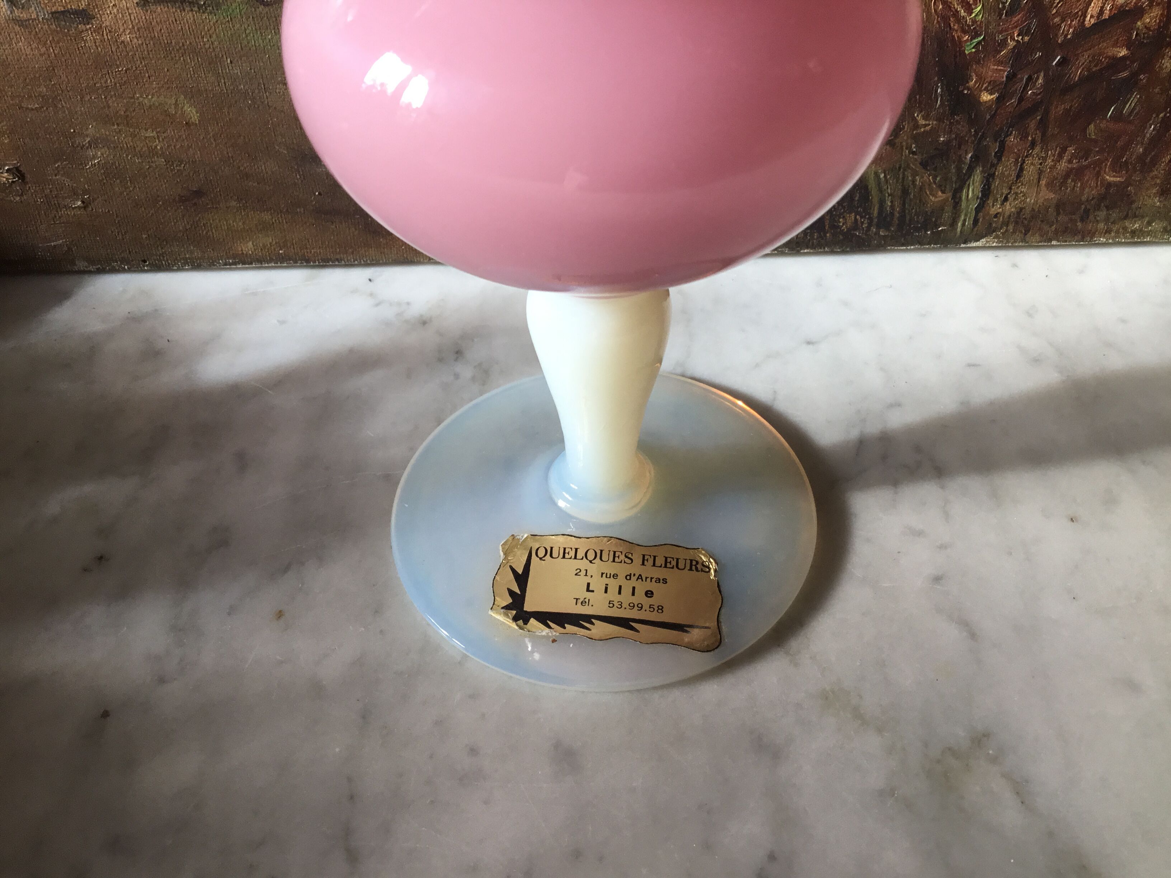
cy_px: 439
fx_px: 1049
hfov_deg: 58.4
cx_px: 586
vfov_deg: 45.4
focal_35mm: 31
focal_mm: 3.3
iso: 40
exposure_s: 1/100
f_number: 2.4
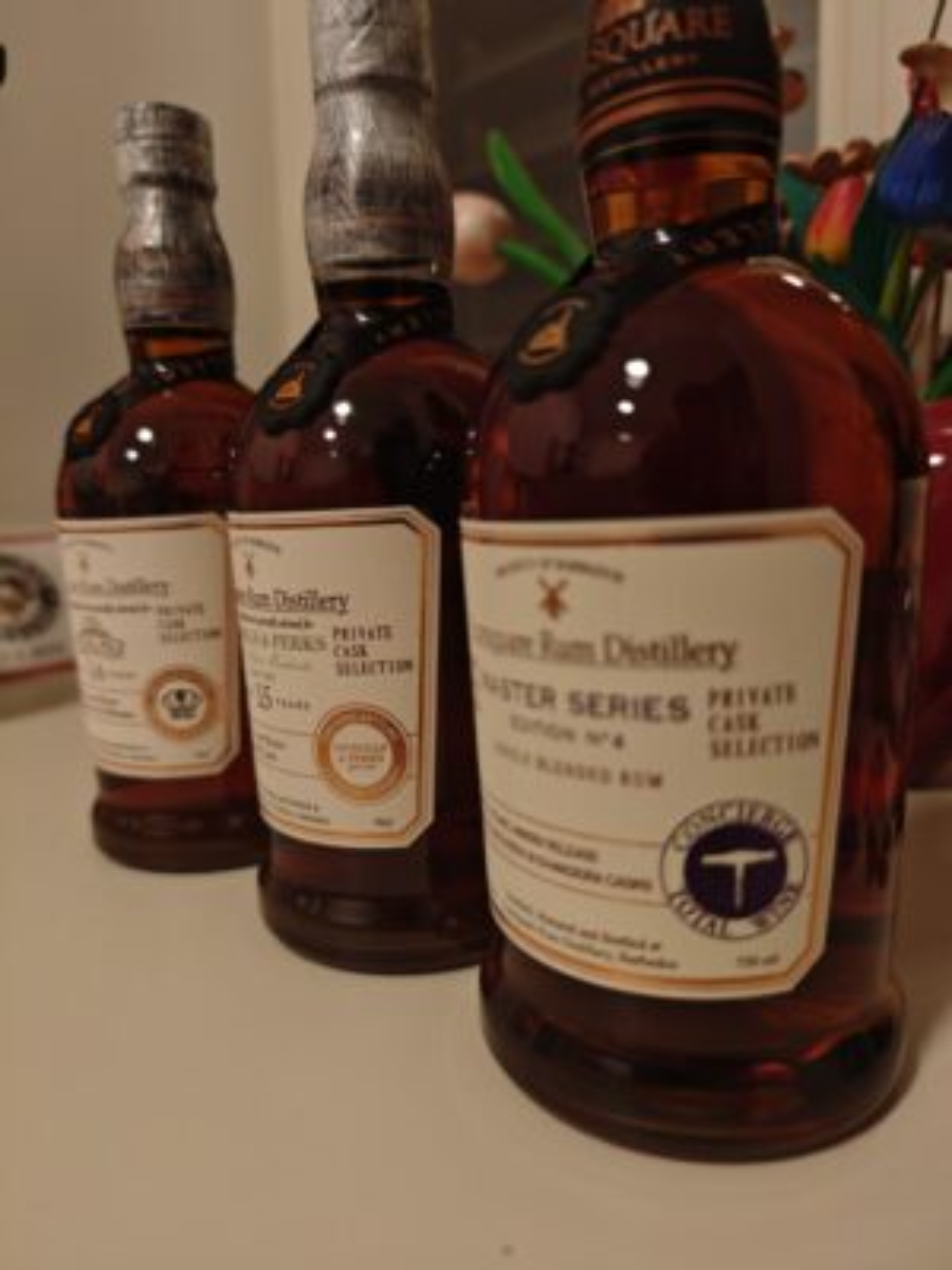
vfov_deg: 73.9
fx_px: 843
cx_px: 476
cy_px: 635
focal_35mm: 23
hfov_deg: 58.9
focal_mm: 8.72
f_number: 1.63
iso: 320
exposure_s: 1/50
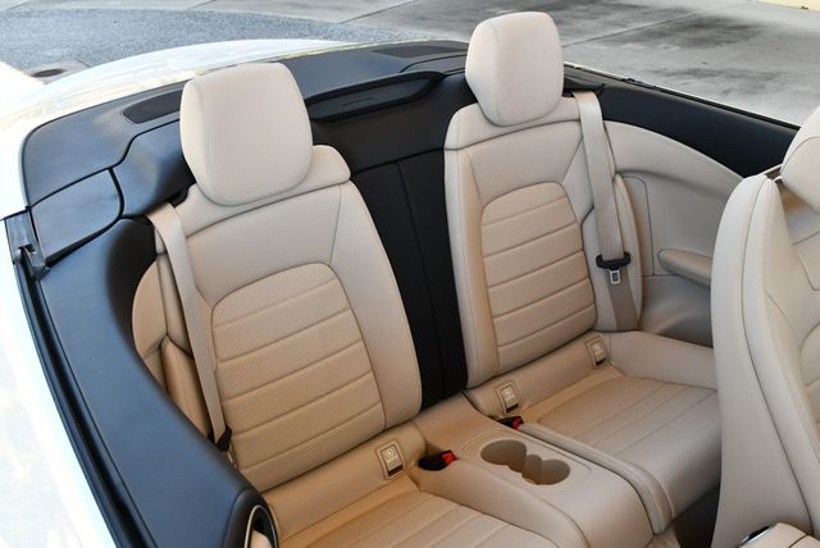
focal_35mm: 36
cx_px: 410
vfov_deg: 36.9
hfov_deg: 53.1
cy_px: 274
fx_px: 821
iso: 400
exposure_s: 1/250
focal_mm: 18
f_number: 5
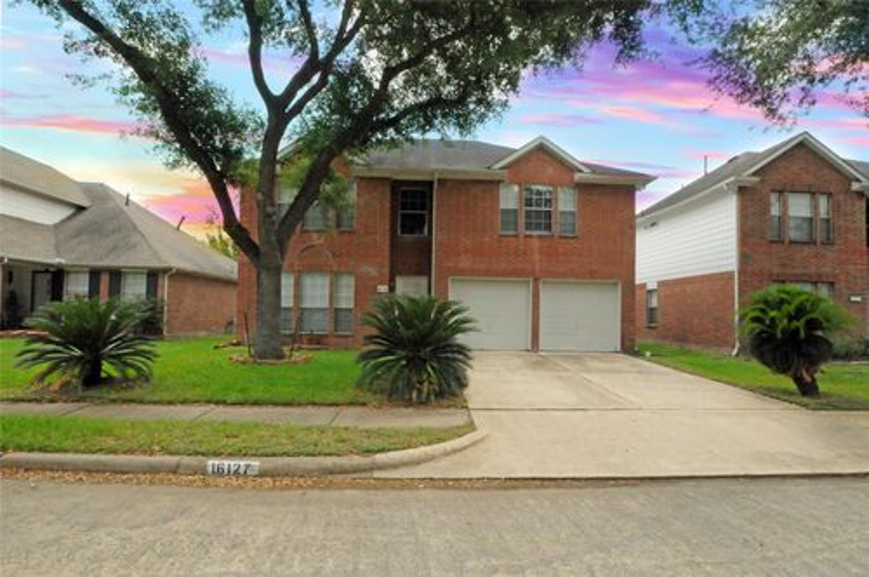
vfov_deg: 63.1
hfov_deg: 85.5
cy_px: 288
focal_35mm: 20
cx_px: 434
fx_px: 470
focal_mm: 13
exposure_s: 1/250
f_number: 25
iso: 3200
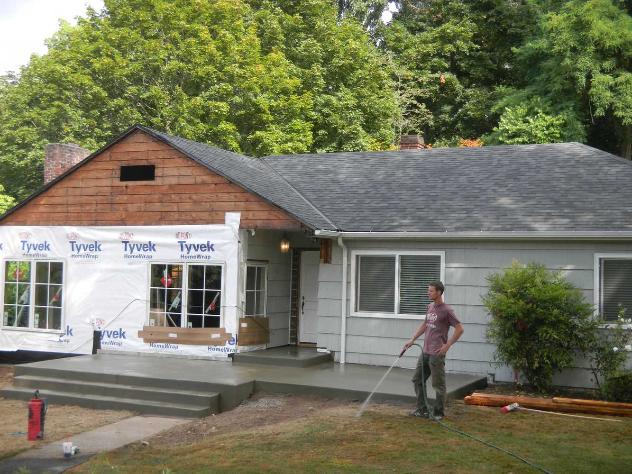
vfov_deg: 31.5
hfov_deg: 41.2
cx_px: 316
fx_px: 840
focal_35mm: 46
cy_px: 237
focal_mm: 8.3
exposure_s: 1/111
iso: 80
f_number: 4.1
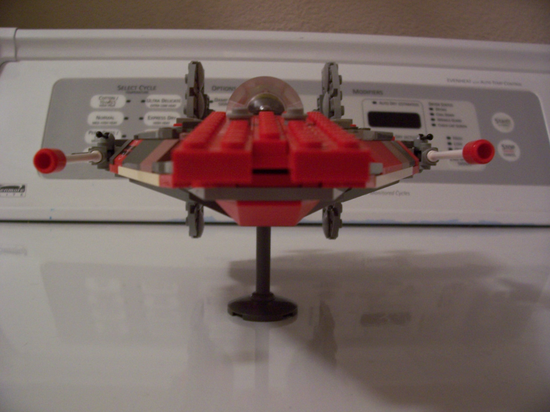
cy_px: 206
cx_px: 275
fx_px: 540
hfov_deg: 54.0
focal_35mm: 34
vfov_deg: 41.8
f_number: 2.7
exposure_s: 1/10
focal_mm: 5.6
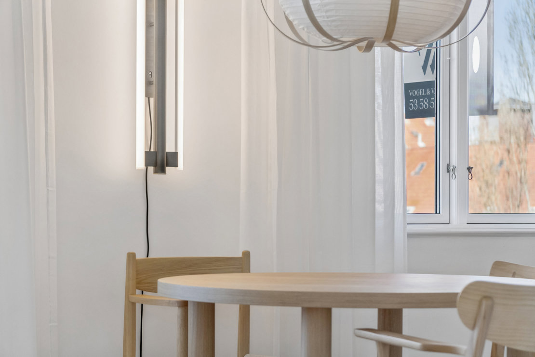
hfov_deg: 19.5
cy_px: 178
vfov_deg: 13.0
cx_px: 268
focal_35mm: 105
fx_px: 1560
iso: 250
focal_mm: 70
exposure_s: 1/320
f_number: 4
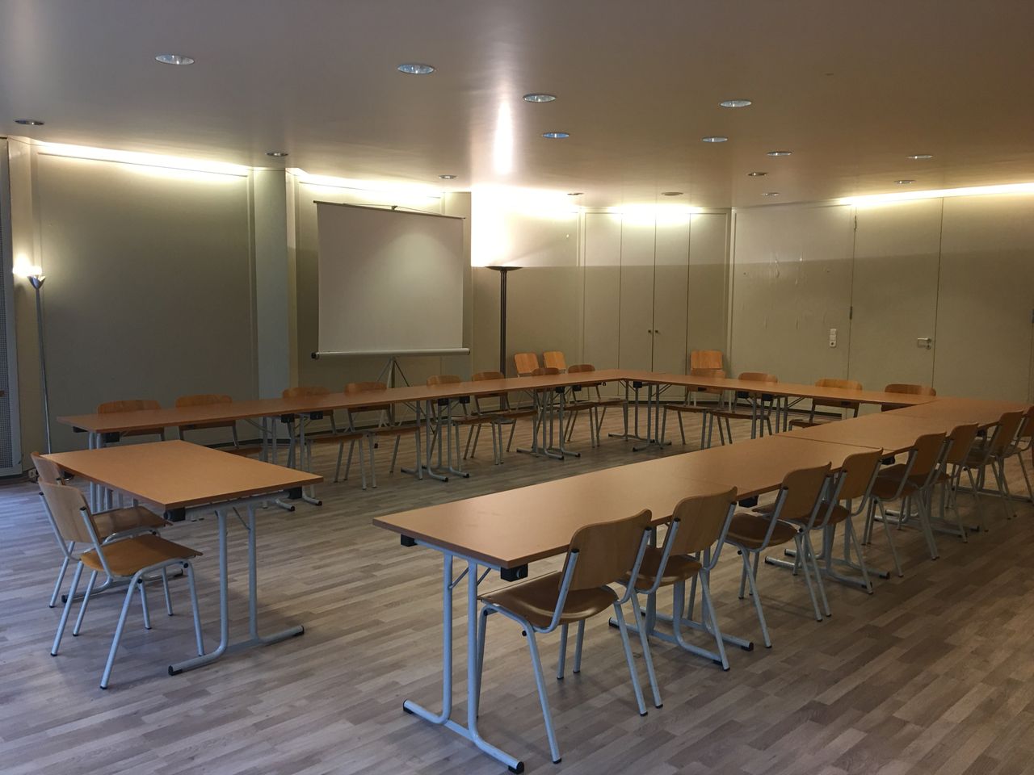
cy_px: 388
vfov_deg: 48.2
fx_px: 866
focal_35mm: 29
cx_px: 517
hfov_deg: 61.7
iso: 50
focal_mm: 4.15
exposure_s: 1/33
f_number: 2.2
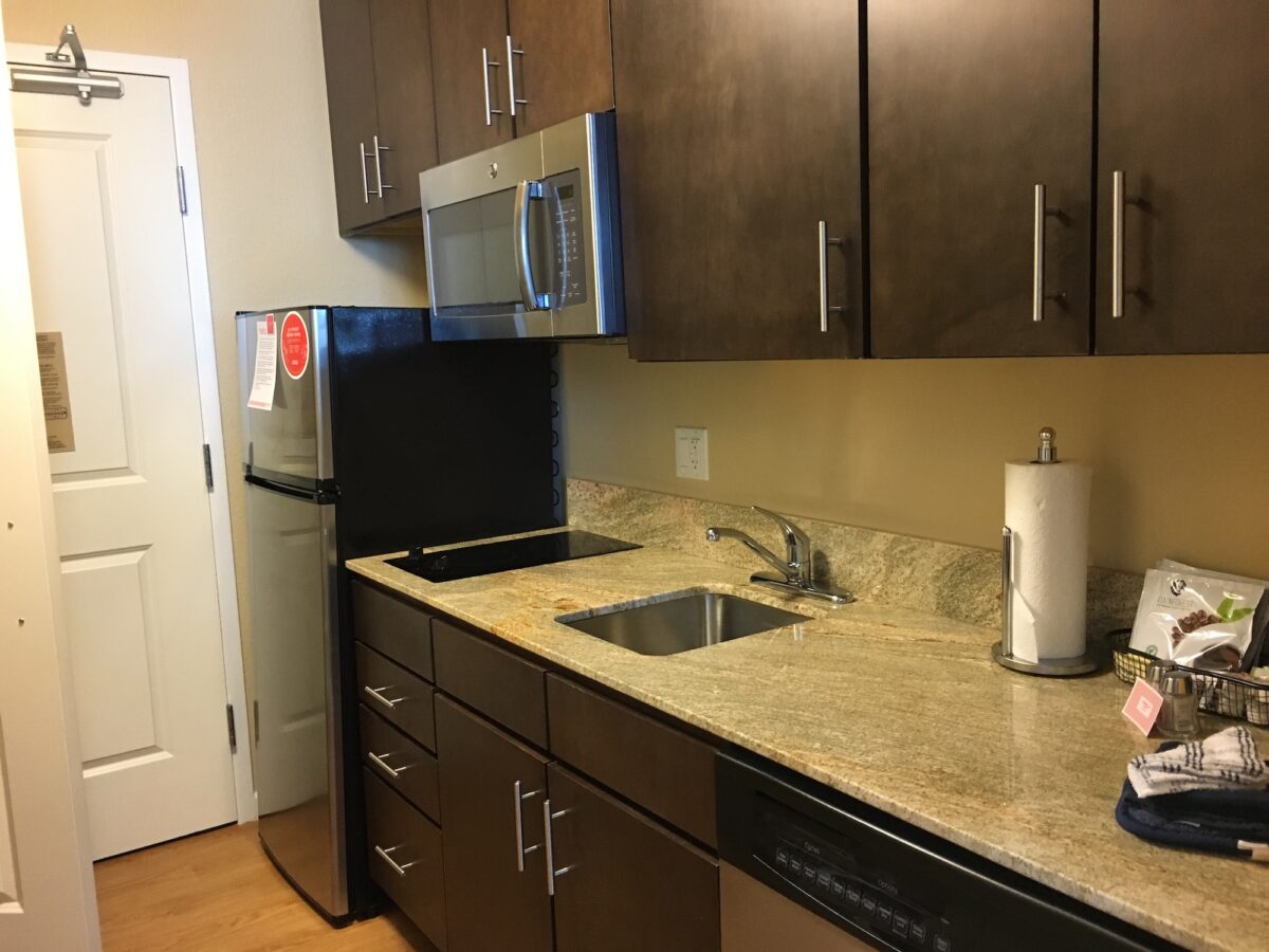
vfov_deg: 48.2
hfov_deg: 61.7
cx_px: 634
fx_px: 1063
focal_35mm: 29
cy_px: 476
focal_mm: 4.15
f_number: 2.2
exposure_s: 1/30
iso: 160
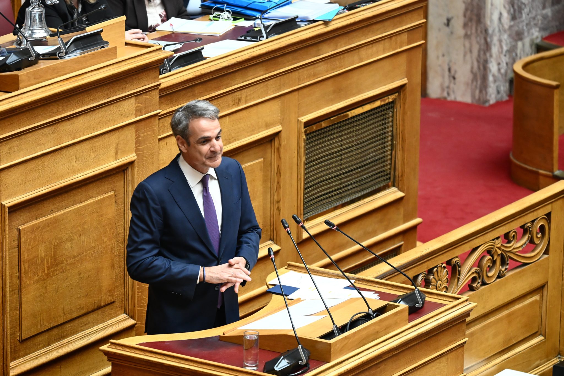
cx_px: 282
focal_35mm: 230
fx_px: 3603
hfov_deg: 9.0
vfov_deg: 6.0
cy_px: 188
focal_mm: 230
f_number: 5.6
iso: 5000
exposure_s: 1/250
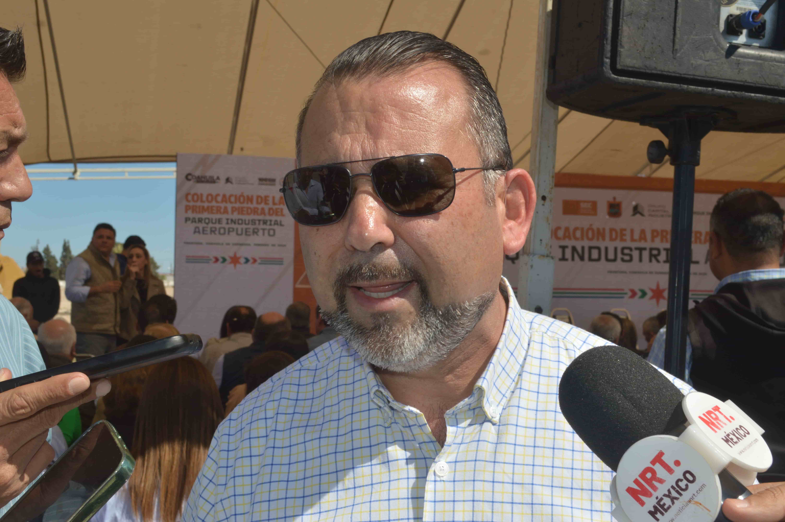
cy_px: 261
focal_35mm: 45
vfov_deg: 29.8
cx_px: 392
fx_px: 980
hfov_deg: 43.6
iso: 100
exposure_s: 1/200
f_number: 11
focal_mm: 30
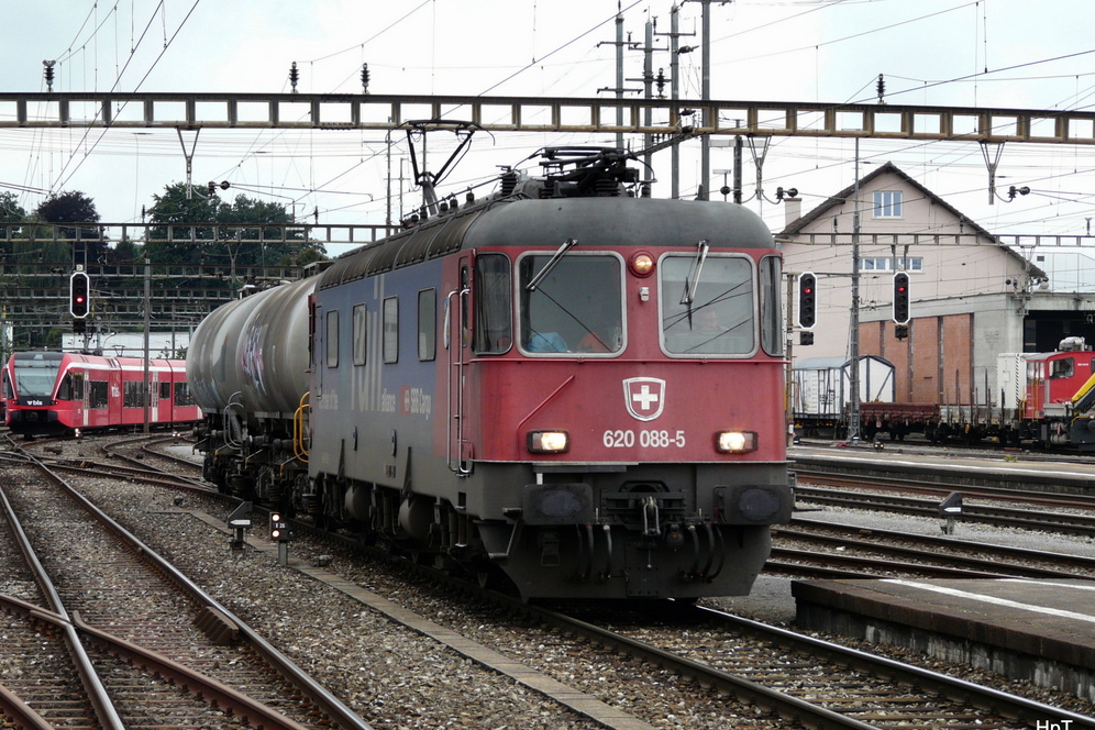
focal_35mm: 119
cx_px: 546
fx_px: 3619
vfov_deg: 11.5
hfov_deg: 17.2
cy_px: 349
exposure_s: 1/200
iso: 100
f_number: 4
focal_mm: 18.8
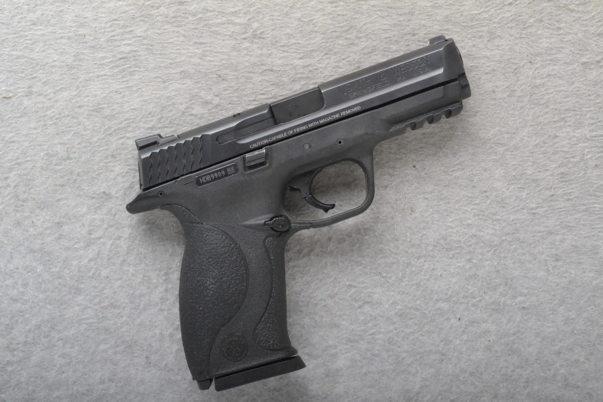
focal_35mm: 63
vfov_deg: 21.6
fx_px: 1055
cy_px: 201
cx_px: 302
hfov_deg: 31.9
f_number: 20
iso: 3200
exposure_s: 1/160
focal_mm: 42
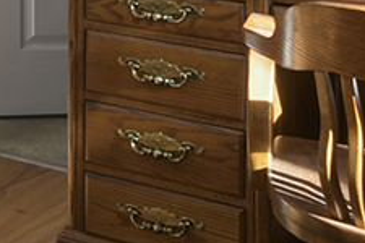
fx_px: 1217
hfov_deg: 12.3
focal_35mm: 120
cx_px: -581
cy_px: -198
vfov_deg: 10.7
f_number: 9
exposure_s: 1/13
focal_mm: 10
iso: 125
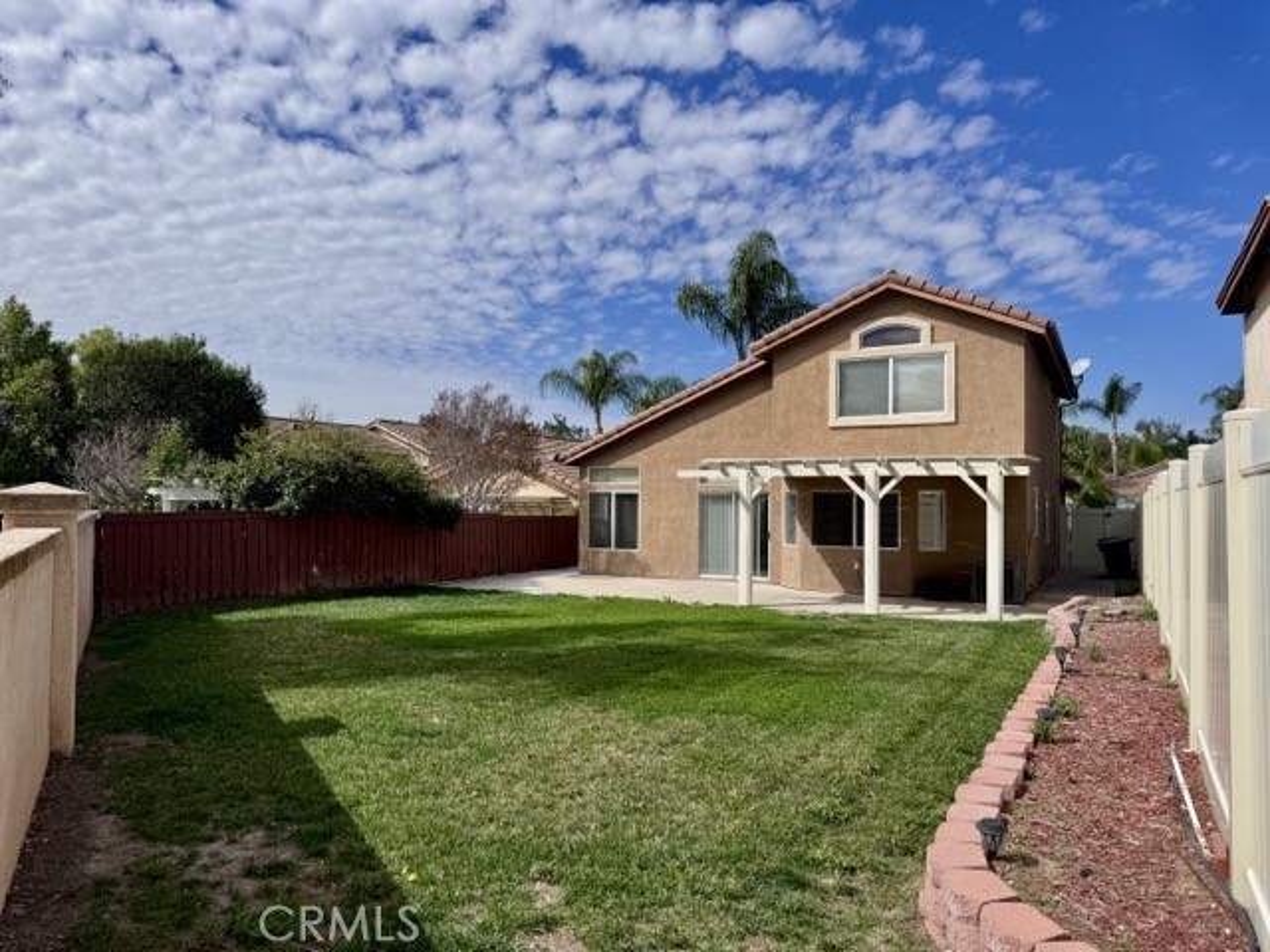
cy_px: 476
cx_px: 635
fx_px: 881
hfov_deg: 71.6
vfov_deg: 56.8
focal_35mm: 24
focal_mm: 6.76
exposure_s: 1/7937
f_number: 1.78
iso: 80
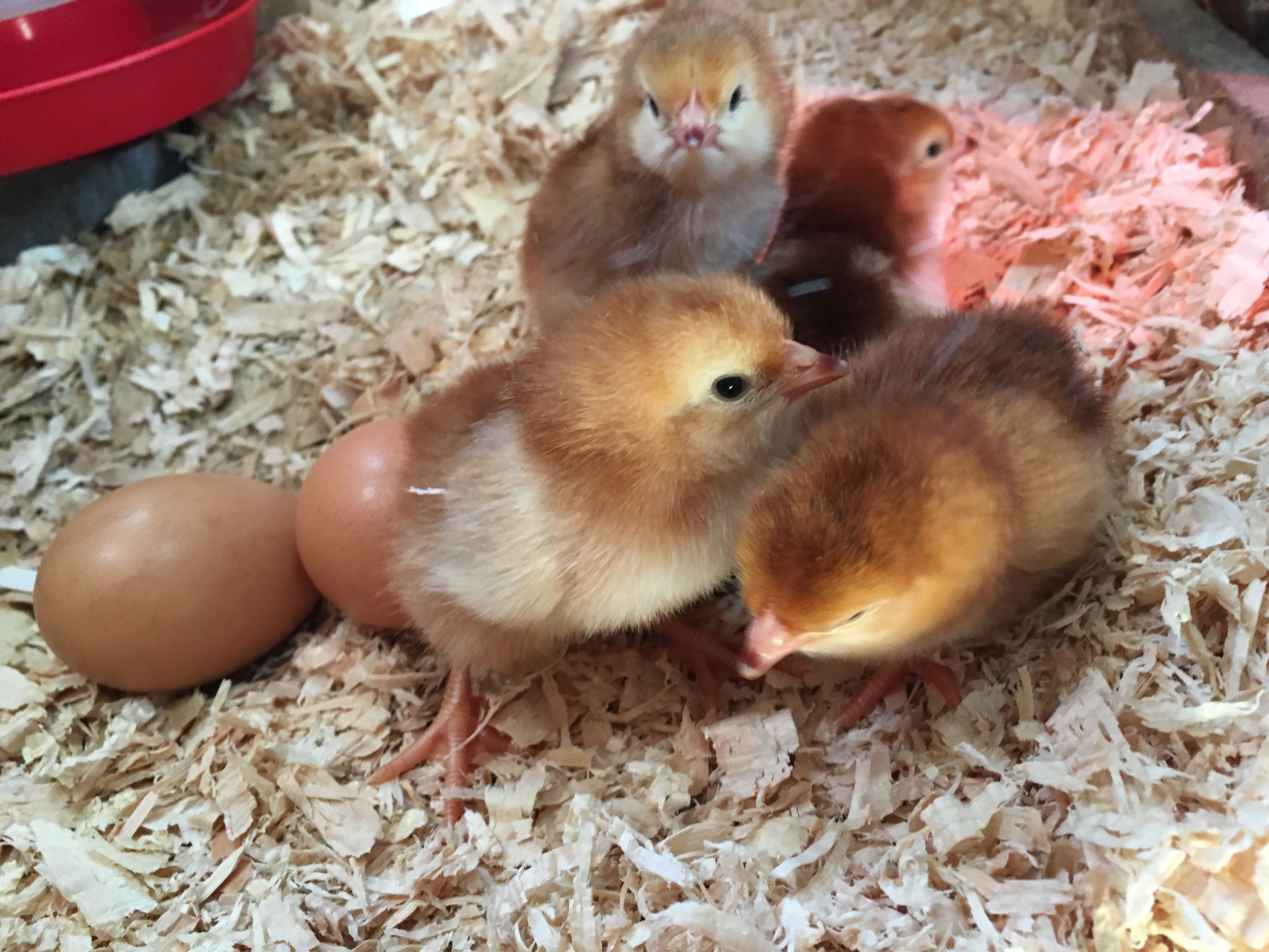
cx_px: 634
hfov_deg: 61.7
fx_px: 1063
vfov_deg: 48.2
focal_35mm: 29
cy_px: 476
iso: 125
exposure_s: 1/30
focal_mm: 4.15
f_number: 2.2
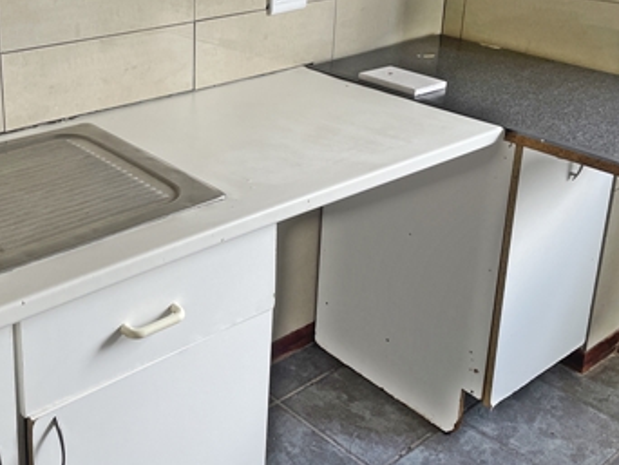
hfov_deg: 40.3
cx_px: 175
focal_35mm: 46
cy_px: 87
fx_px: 823
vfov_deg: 30.7
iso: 100
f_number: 1.6
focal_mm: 4.2
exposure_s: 1/121
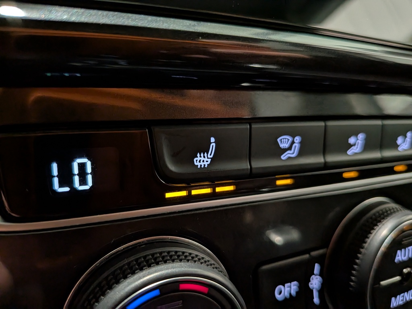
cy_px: 154
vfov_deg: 56.8
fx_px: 286
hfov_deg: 71.6
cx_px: 206
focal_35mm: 24
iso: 691
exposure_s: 1/100
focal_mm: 4.53
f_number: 1.7
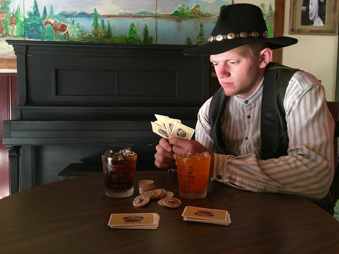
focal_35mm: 29
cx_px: 170
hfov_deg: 61.7
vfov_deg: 48.2
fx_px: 284
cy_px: 127
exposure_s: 1/30
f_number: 2.2
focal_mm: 4.15
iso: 125
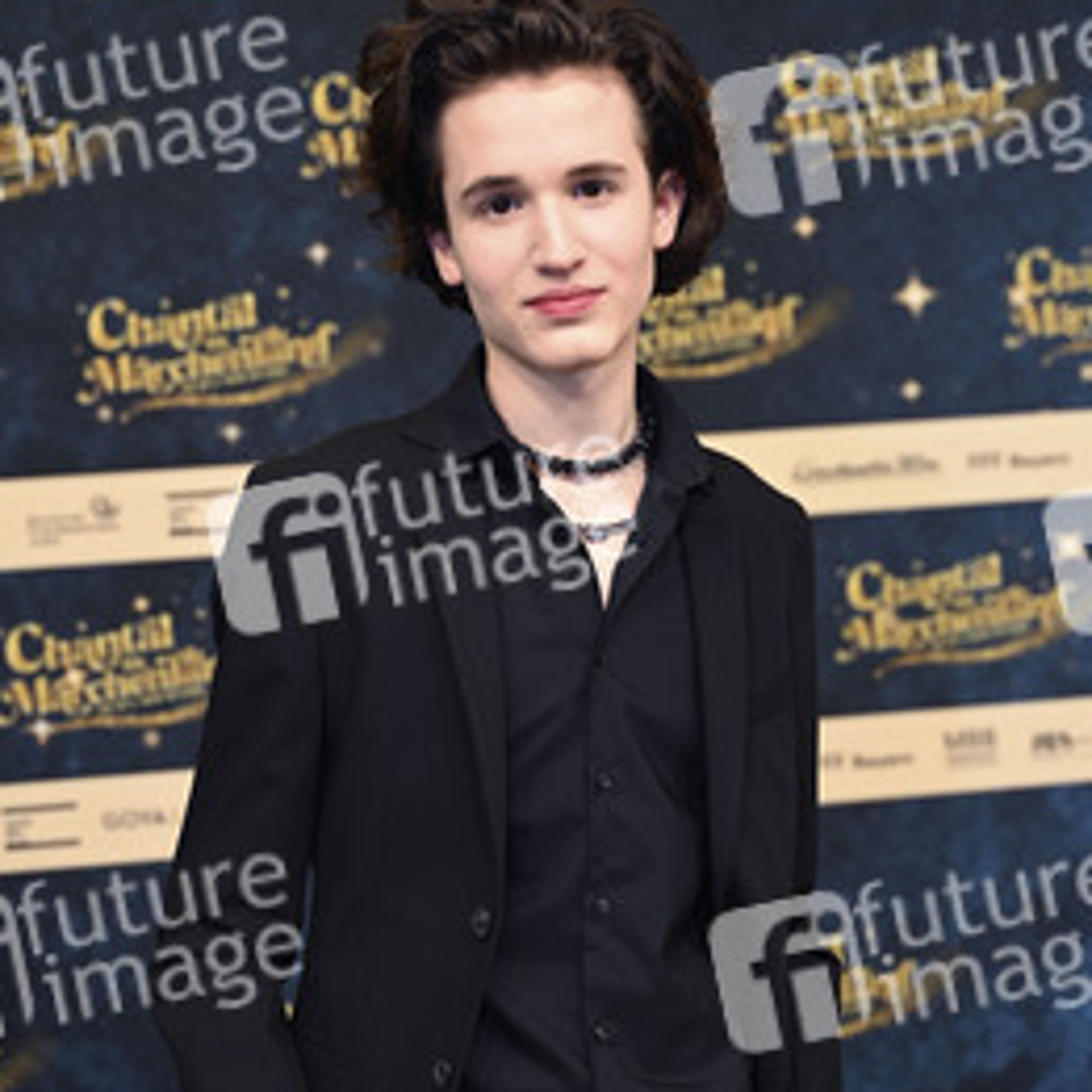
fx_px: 1999
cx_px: 544
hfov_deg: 30.6
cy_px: 745
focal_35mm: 56
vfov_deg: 30.3
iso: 250
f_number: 2.8
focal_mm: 43
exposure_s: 1/160
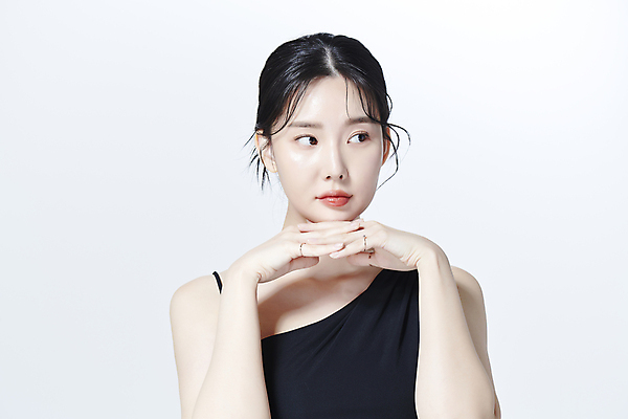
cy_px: 210
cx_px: 314
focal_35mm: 105
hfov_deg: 19.5
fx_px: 1832
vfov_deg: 13.0
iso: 64
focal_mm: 105
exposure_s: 1/125
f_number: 13
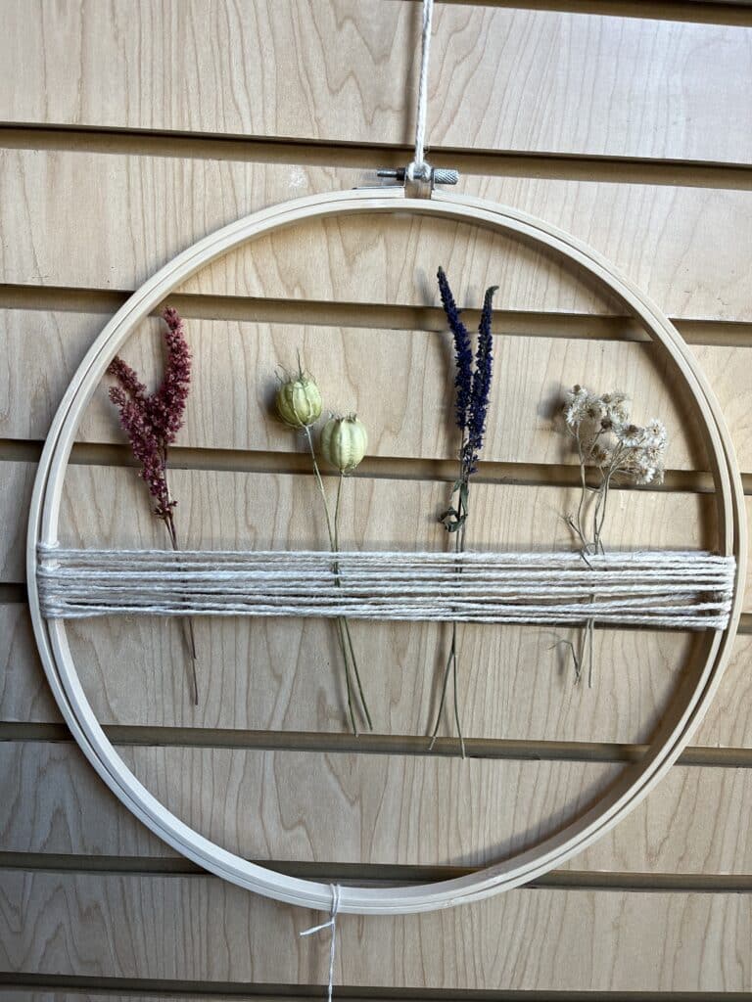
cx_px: 376
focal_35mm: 26
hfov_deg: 53.1
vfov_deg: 67.3
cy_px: 501
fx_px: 753
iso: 125
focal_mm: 5.1
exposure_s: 1/120
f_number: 1.6
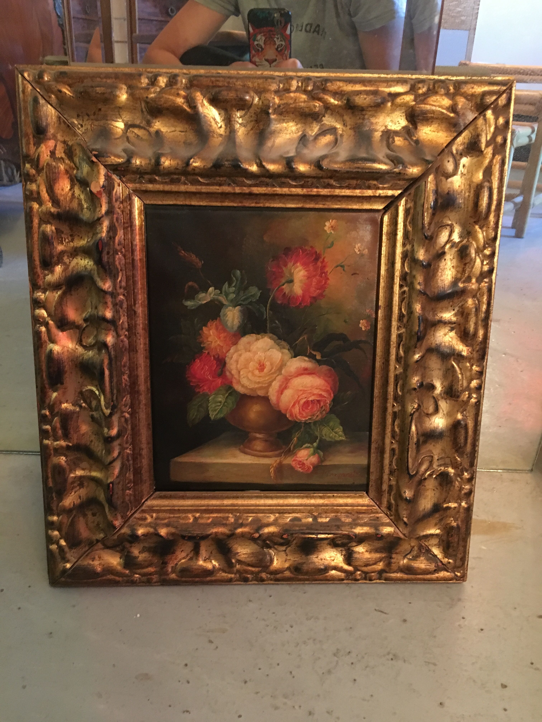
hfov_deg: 48.2
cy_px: 361
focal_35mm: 29
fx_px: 605
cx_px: 271
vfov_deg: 61.7
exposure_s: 1/17
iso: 400
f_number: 2.2
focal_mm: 4.15
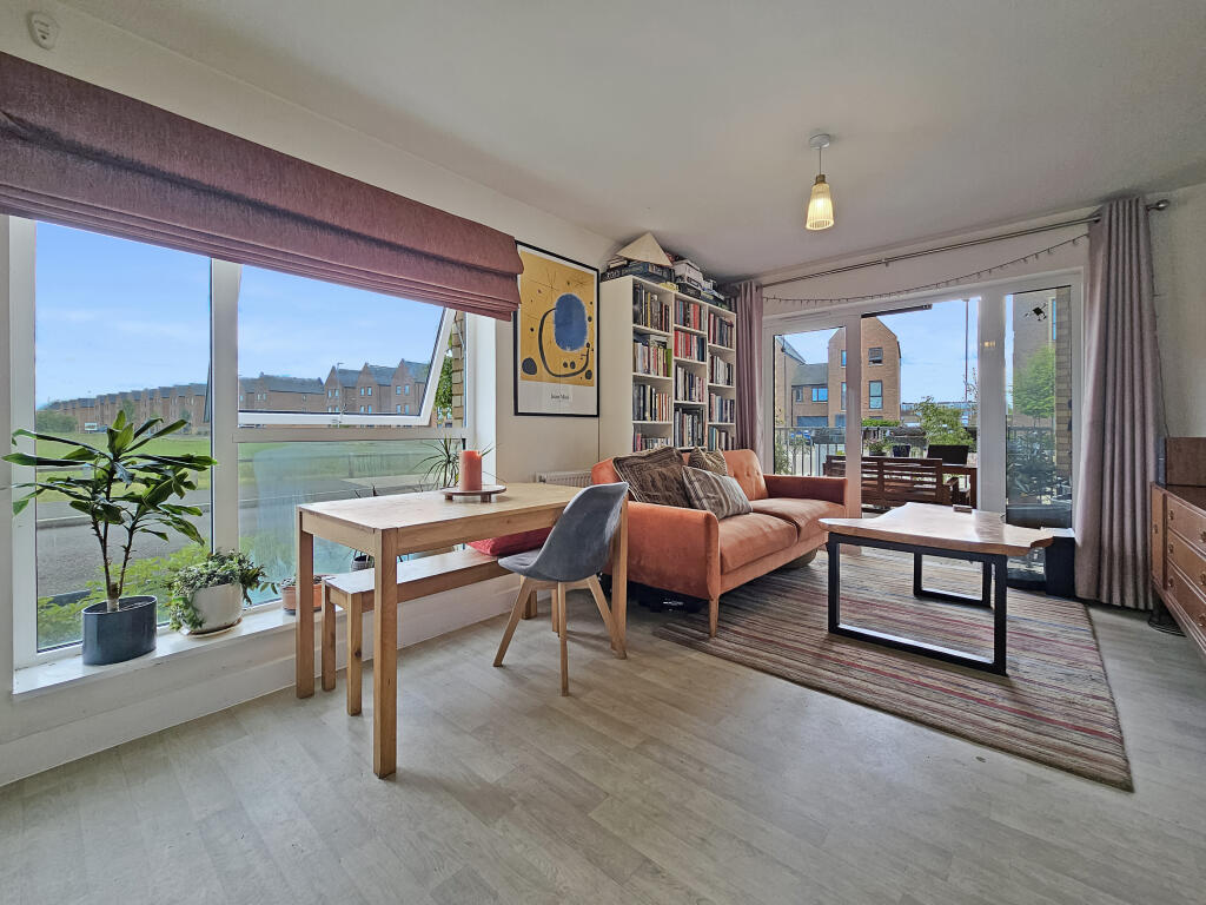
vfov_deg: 89.9
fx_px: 453
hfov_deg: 106.2
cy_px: 452
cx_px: 603
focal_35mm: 13
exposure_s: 1/179
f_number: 2.2
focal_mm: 2.2
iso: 50
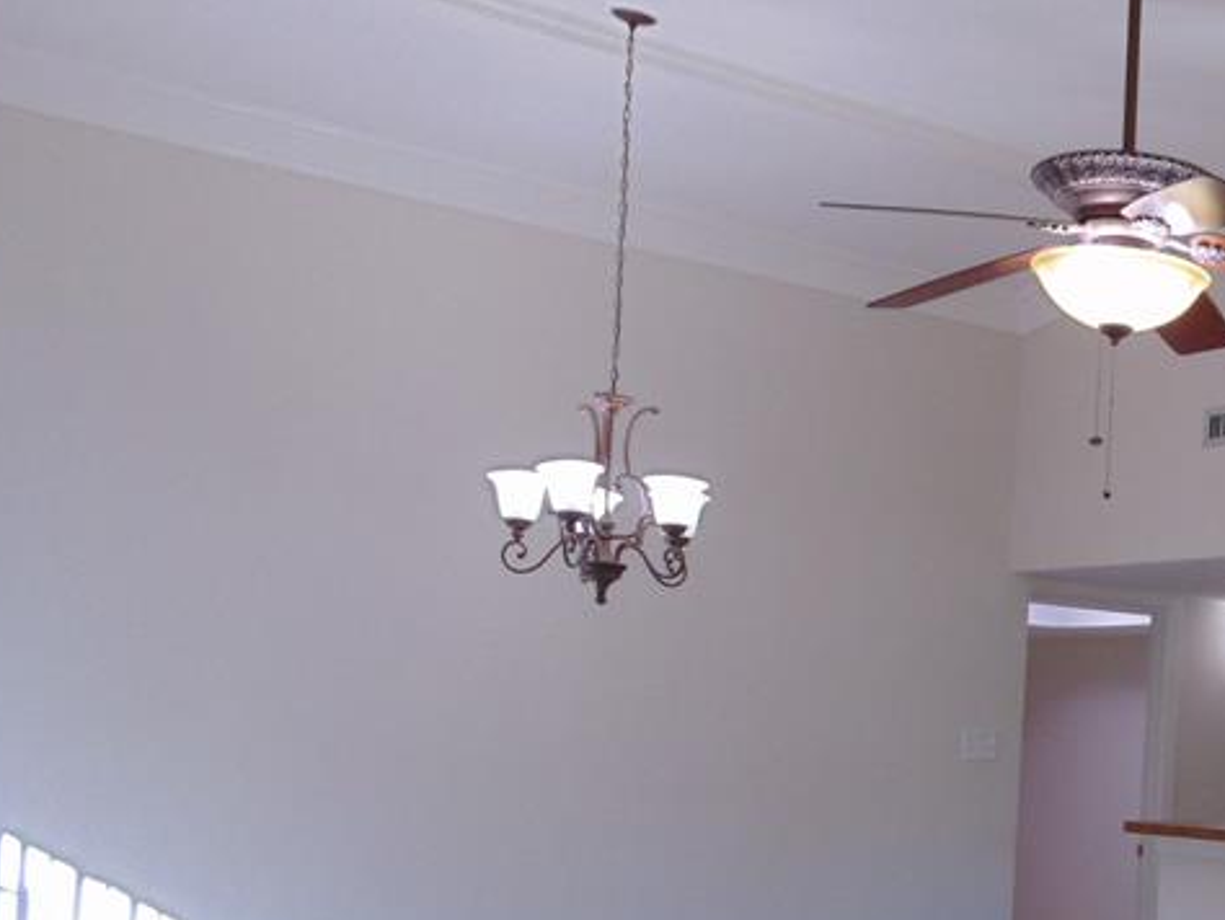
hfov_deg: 33.2
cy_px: 783
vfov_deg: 26.4
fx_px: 1912
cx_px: 1160
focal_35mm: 54
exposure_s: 1/40
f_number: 3
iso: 100
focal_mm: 4.5
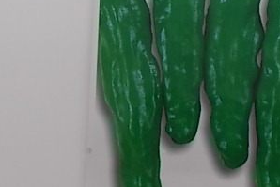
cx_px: 210
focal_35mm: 58
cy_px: 3
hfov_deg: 33.8
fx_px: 451
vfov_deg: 22.6
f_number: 3.2
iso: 80
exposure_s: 1/100
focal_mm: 4.6
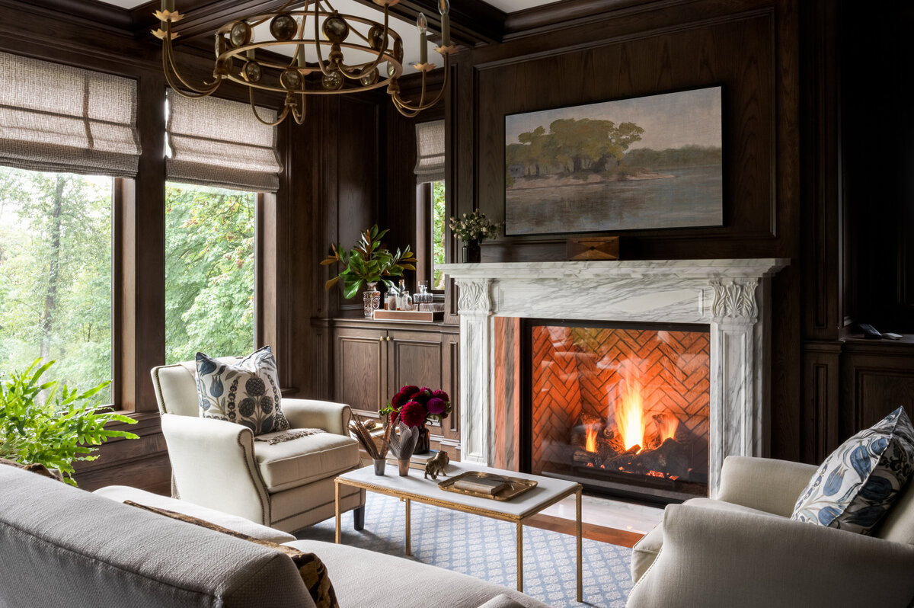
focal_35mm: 29
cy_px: 304
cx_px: 457
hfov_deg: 63.7
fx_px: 736
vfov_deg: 44.9
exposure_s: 1/1.25
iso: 125
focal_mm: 29
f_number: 20
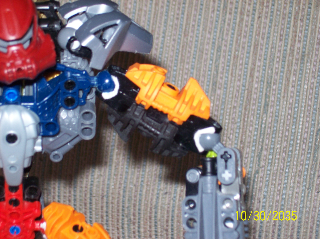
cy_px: 120
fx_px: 804
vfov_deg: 17.0
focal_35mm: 87
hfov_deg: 22.5
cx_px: 160
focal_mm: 14.3
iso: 80
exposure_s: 1/112
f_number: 4.3
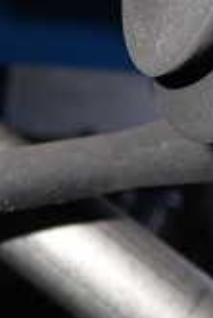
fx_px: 1196
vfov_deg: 14.7
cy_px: -59
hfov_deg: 10.2
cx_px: 146
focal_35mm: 135
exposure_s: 1/40
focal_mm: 6.37
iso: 200
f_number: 7.1
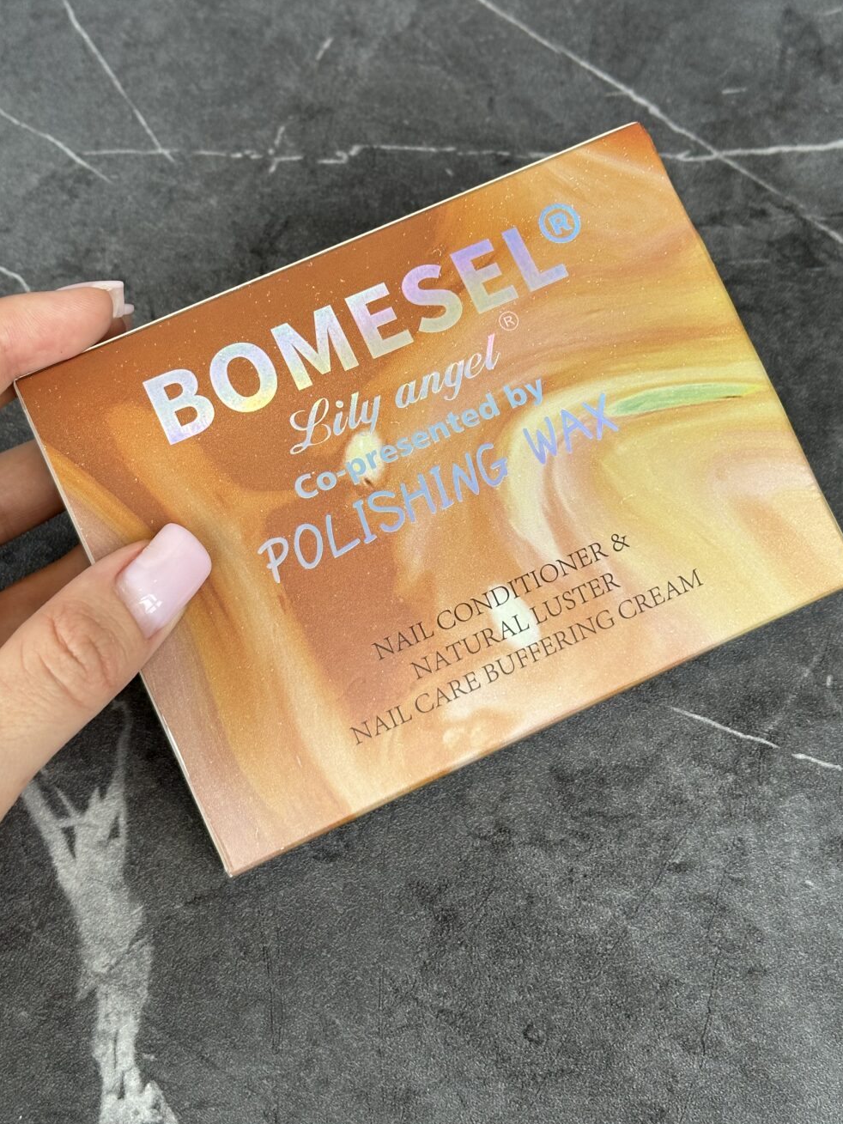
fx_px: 1786
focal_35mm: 55
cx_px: 400
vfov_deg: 34.9
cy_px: 489
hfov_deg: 26.6
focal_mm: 6.86
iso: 40
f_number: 1.78
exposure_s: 1/121
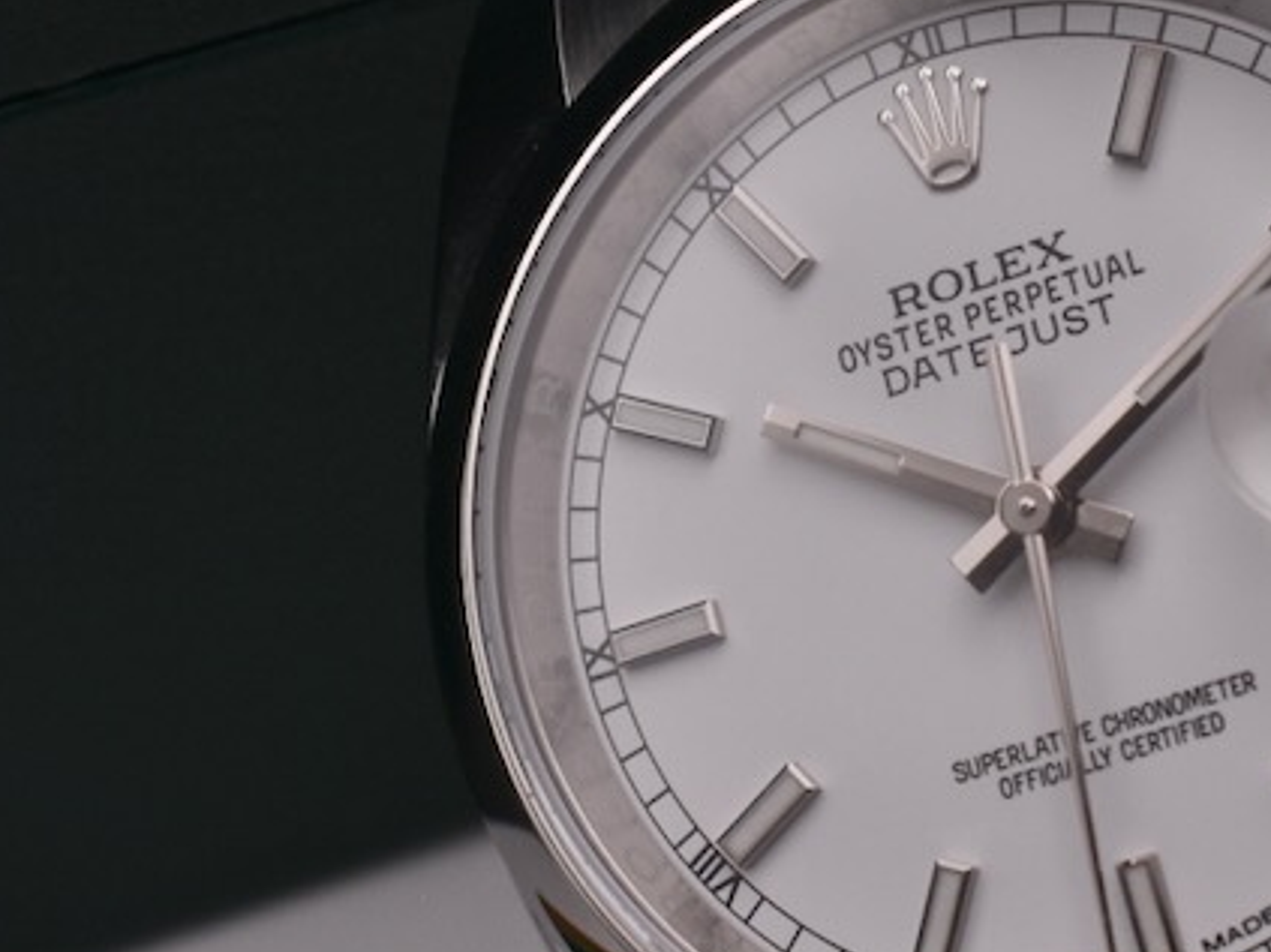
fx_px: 4972
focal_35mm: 135
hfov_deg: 14.5
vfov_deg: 10.9
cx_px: 1019
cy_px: 544
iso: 400
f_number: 8
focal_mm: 31
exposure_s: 1/125
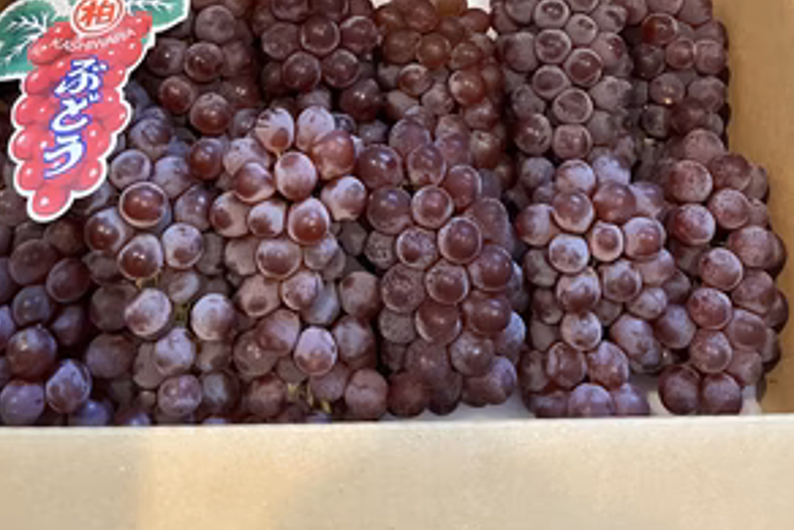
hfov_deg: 51.9
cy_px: 16
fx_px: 816
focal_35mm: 37
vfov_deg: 33.3
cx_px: 392
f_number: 1.6
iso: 400
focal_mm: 4.2
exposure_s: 1/40
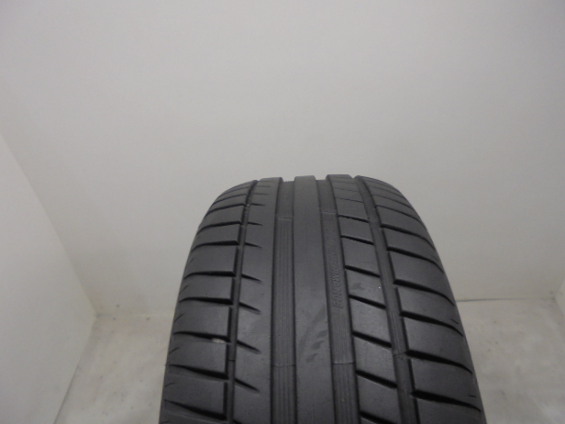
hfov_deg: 65.3
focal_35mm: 27
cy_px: 208
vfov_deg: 51.4
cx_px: 292
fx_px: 441
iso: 100
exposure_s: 1/30
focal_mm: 4.6
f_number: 3.5
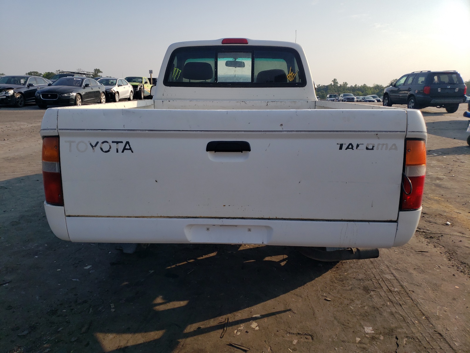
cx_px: 235
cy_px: 176
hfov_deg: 67.3
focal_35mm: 26
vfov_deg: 53.1
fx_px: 353
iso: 50
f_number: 1.5
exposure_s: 1/5000
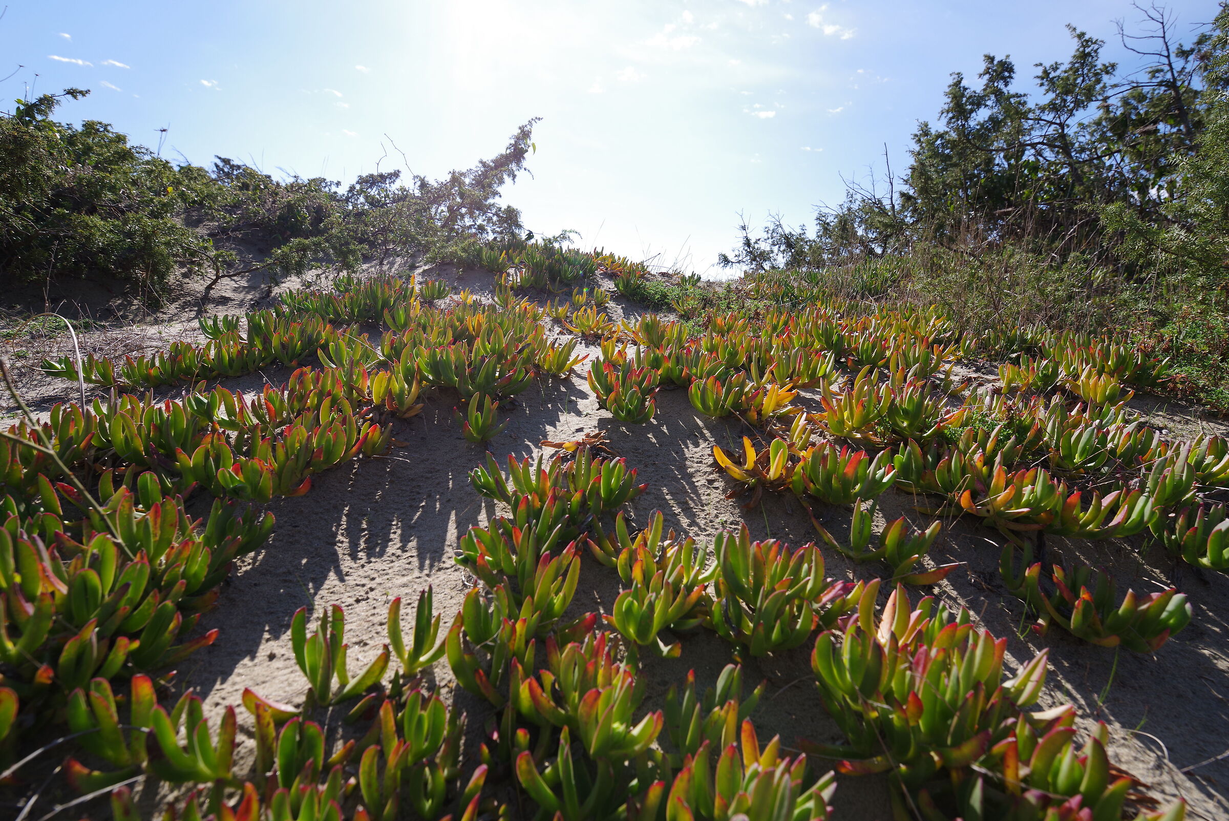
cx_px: 614
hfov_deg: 93.3
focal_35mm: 17
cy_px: 410
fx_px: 581
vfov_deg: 70.5
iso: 100
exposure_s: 1/200
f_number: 7.1
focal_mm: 17
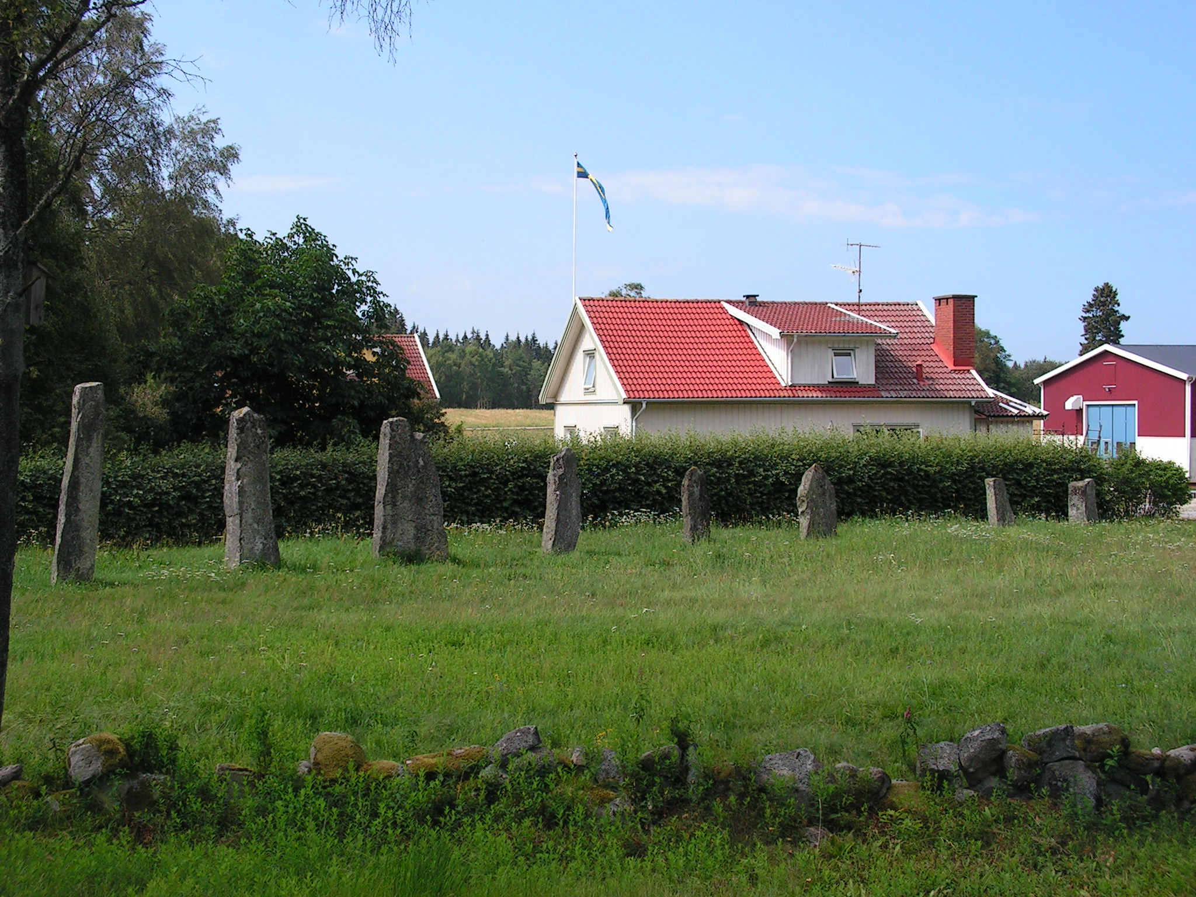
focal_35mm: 51
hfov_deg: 37.5
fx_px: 1762
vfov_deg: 28.6
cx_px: 598
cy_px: 448
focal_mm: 8.6
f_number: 3.2
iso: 100
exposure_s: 1/1000
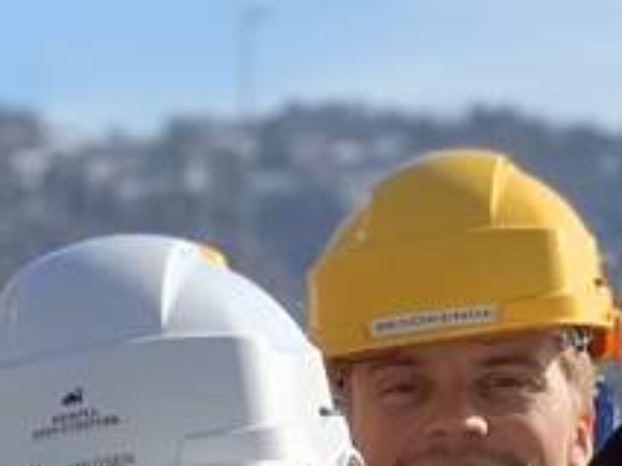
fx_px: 5301
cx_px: -355
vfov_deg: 5.0
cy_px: 938
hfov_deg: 6.6
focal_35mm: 295
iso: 16
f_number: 2.4
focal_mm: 6
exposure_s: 1/396
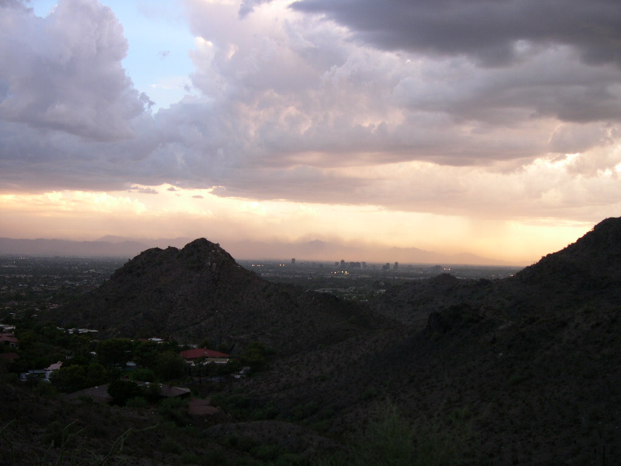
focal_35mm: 38
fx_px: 682
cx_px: 310
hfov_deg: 49.0
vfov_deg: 37.7
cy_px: 233
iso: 100
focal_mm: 8
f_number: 2.8
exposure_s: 1/74.6
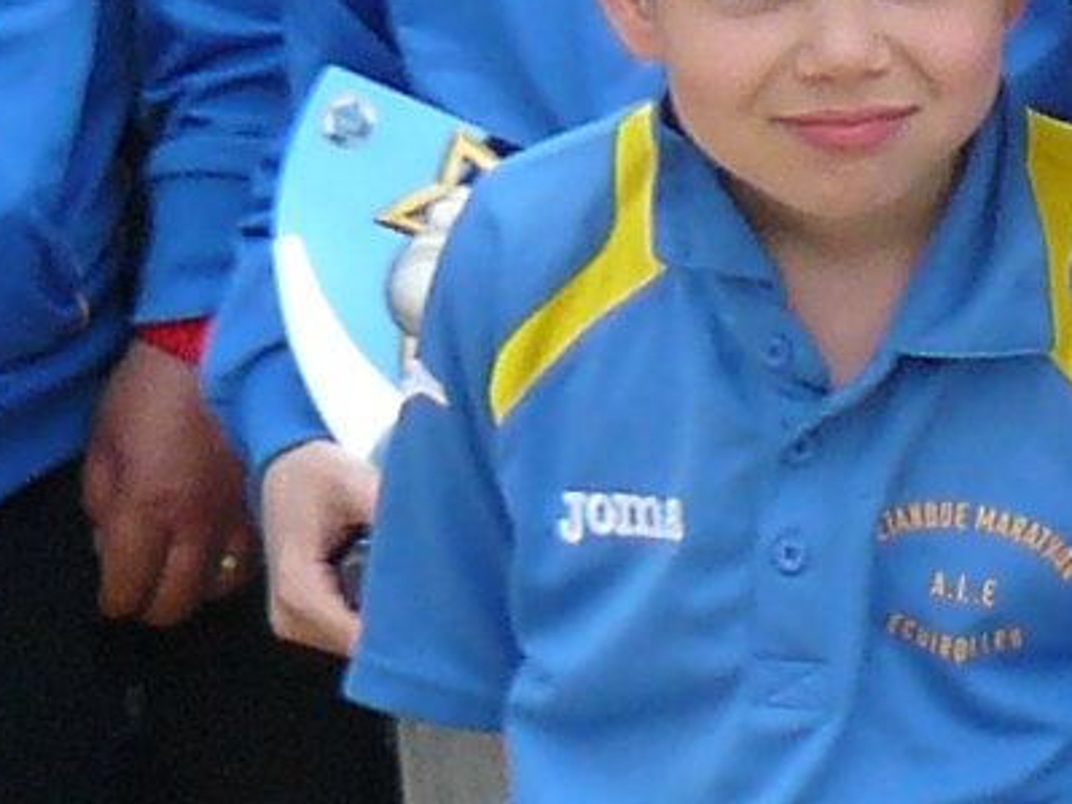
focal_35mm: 277
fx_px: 8576
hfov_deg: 6.9
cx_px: 2327
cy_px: -13
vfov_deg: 5.4
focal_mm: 6
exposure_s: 1/100
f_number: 2.8
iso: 100
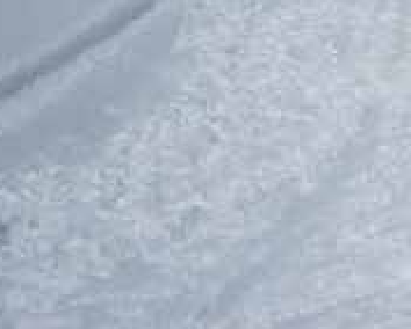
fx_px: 1717
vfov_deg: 10.0
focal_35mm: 141
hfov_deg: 13.2
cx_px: 541
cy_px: -364
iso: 100
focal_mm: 5.2
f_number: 7.1
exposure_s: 1/800
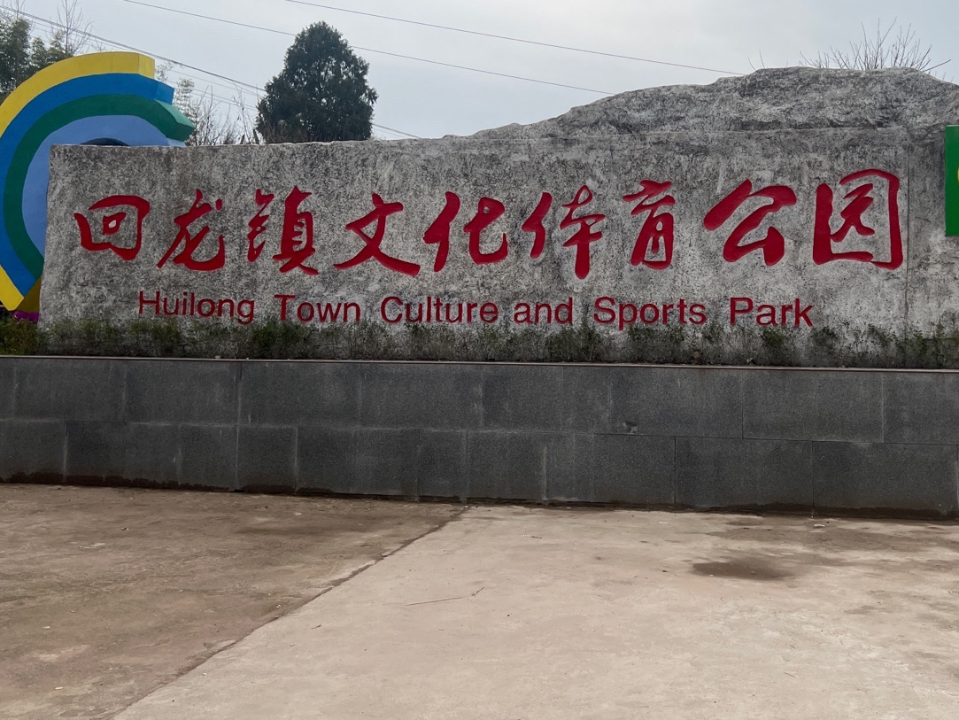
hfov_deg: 51.0
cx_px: 571
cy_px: 271
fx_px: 998
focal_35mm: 36
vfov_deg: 39.4
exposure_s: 1/3968
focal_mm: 5.7
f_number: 1.5
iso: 50
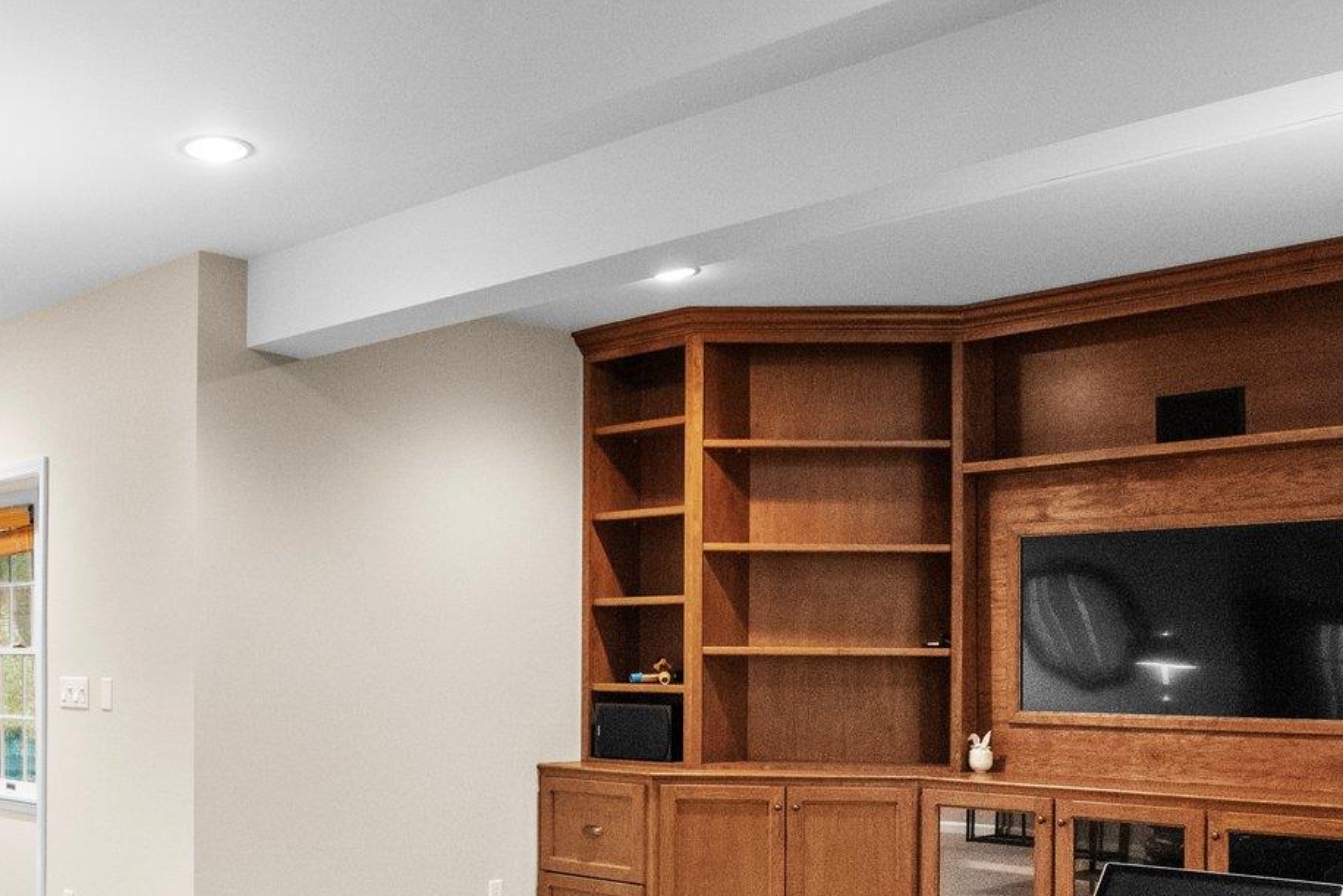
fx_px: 1418
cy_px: 765
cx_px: 367
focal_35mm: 38
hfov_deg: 49.1
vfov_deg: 33.6
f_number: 7.1
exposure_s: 1/25
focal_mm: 17
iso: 12800
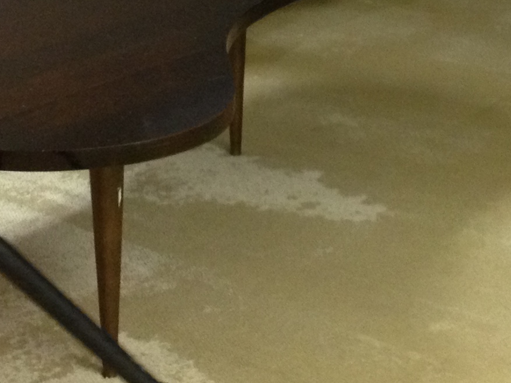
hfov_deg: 15.2
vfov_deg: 11.3
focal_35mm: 130
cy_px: -6
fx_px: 1919
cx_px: 252
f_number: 2.4
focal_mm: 4.28
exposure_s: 1/20
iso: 200
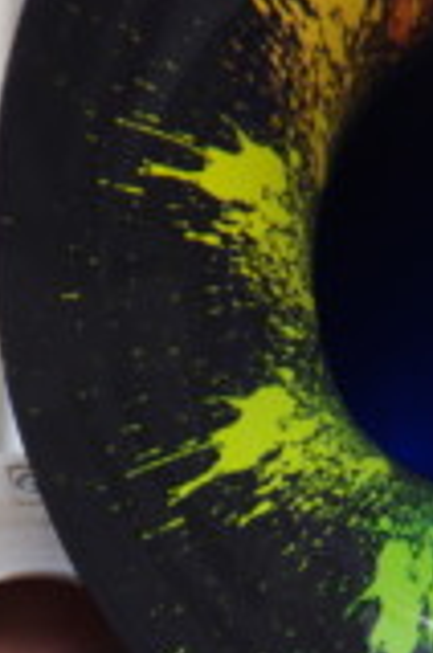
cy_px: 659
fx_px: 16977
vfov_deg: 2.2
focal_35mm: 937
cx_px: 127
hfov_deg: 1.5
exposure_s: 1/250
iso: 200
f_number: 10
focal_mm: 200
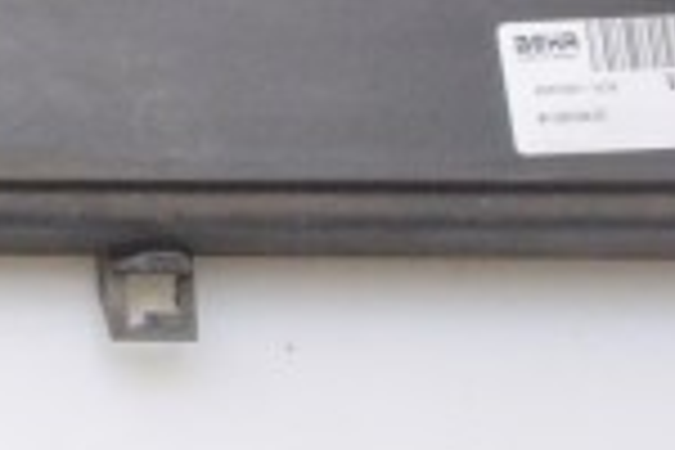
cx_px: -850
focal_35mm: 226
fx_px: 4237
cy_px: -788
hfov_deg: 8.5
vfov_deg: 5.8
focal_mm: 22
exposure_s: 1/320
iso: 2000
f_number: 9
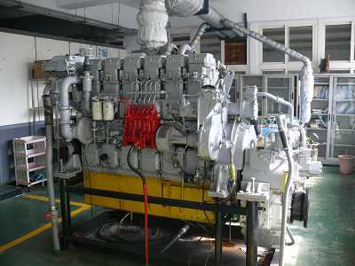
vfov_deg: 40.7
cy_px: 133
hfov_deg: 52.6
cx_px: 178
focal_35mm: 35
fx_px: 359
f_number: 2.8
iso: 100
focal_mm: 7.4
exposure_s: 1/40
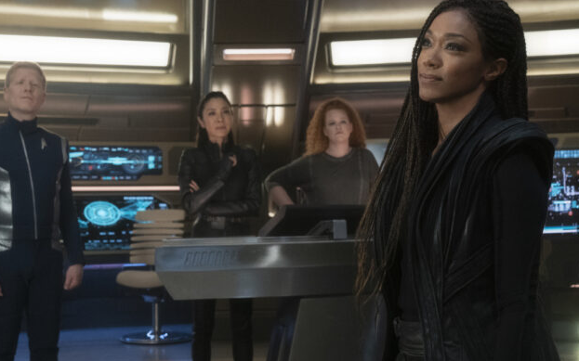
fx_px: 962
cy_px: 203
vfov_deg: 21.3
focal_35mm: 61
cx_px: 260
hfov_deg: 33.5
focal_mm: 51
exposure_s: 1/160
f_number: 8
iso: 10000
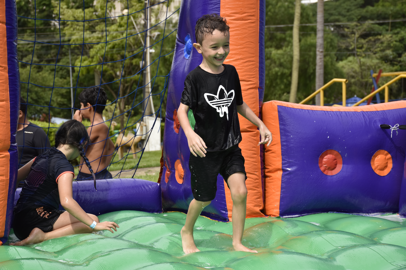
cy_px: 135
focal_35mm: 93
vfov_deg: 14.7
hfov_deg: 21.9
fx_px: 1049
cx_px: 203
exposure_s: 1/1000
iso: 200
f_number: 7.1
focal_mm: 62
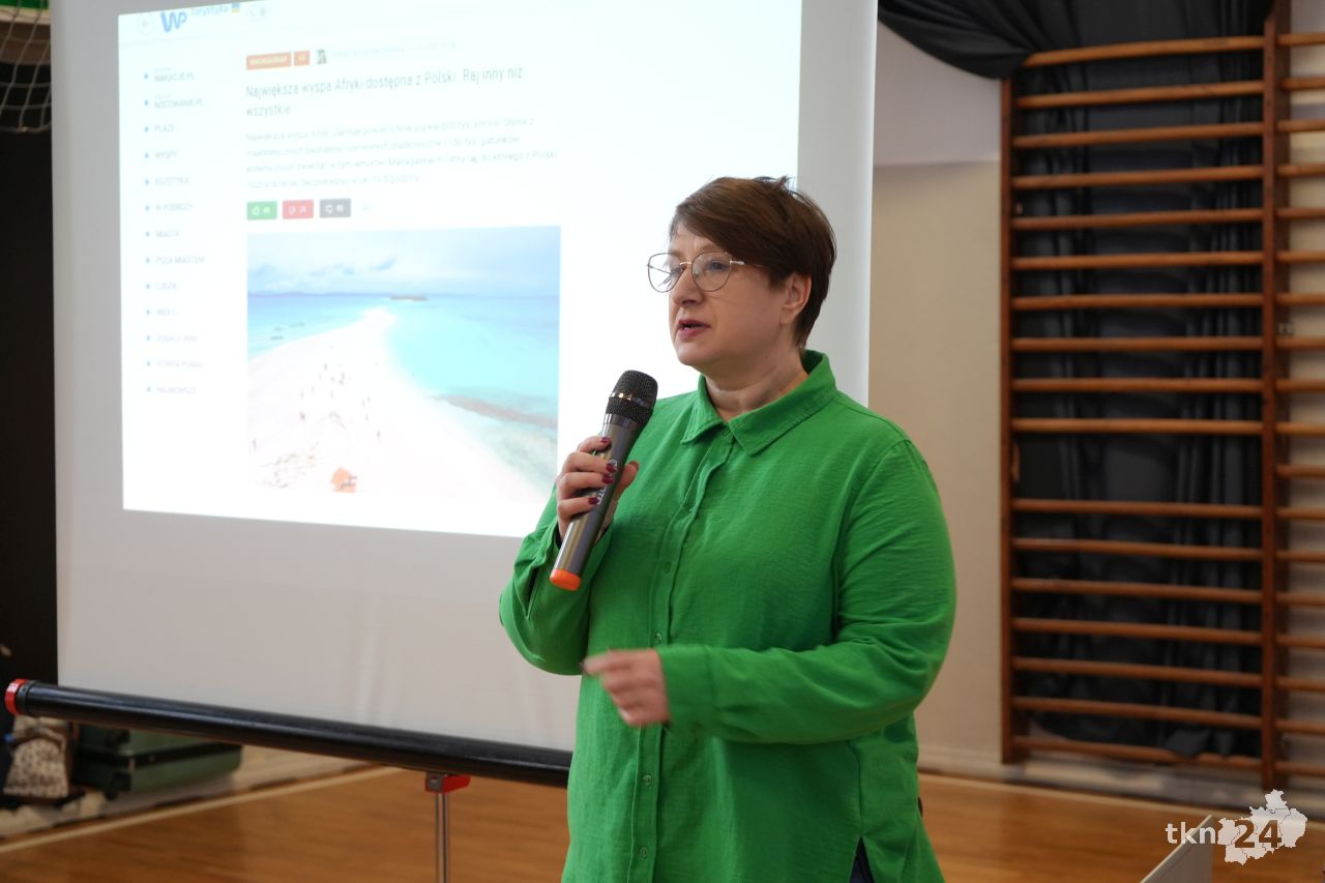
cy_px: 442
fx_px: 2576
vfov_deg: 19.5
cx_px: 662
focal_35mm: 70
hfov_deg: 28.8
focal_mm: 70
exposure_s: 1/100
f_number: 5.6
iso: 2500
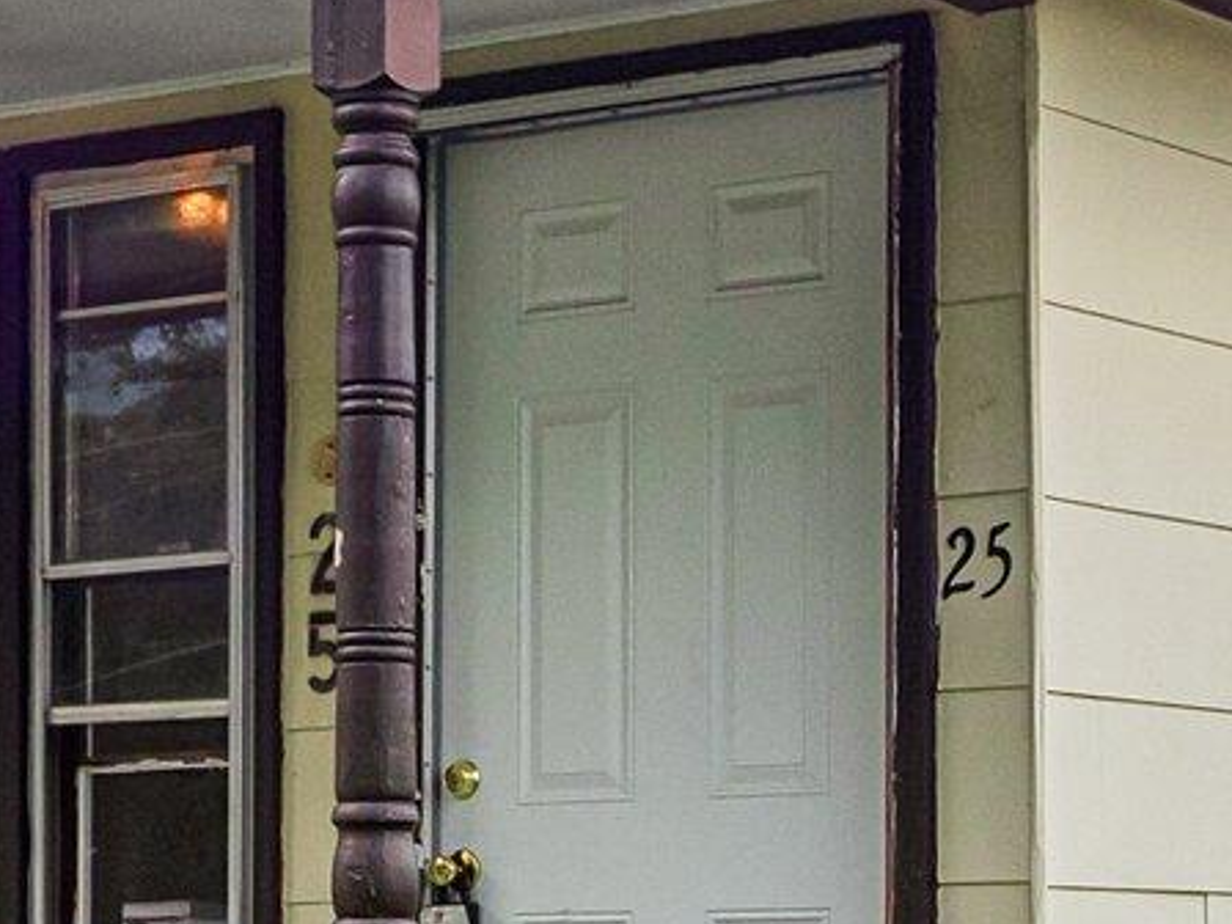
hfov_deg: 15.4
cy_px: 776
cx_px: 462
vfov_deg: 11.5
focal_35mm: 128
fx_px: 4556
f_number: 5.6
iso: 200
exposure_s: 1/250
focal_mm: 14
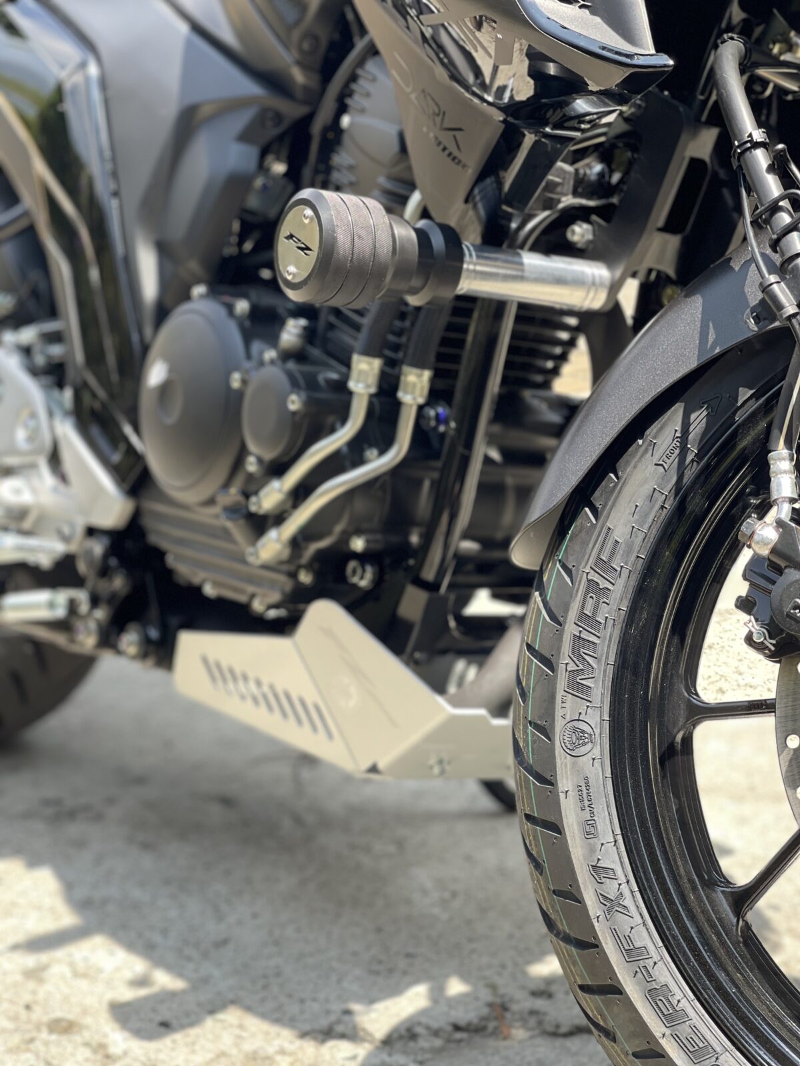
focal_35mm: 64
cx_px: 400
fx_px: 1972
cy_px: 533
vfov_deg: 30.3
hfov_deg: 22.9
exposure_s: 1/121
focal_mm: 7.5
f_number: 2.2
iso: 20
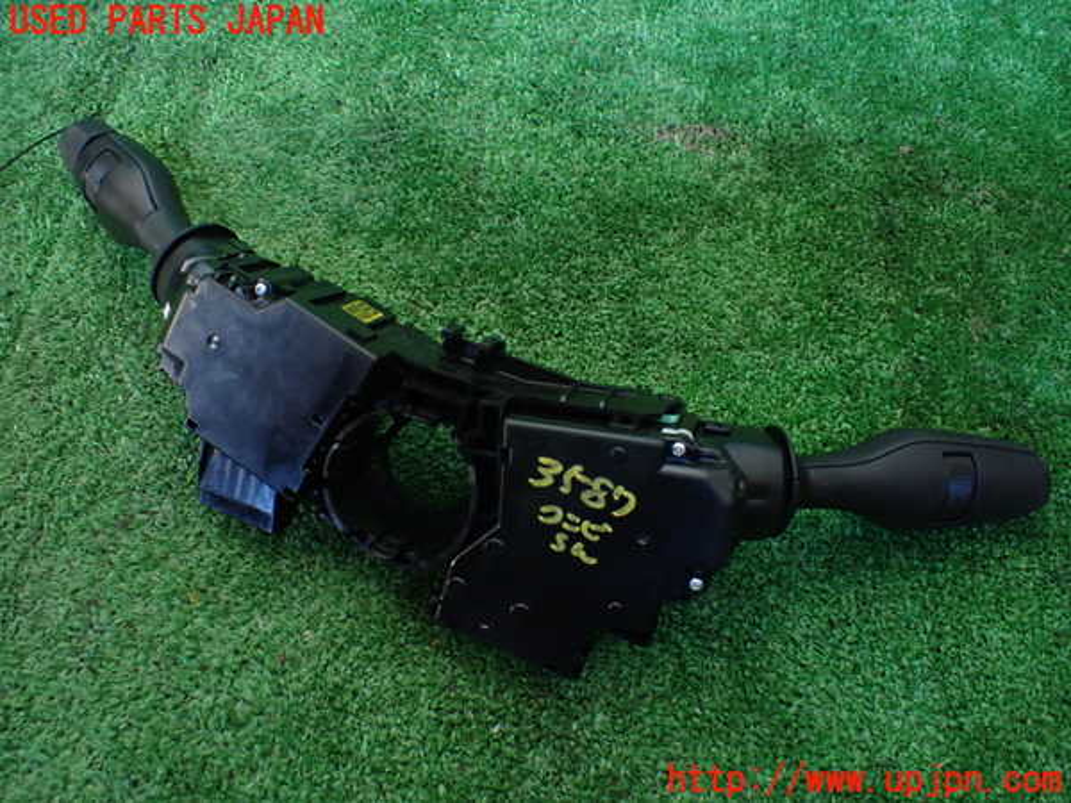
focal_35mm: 30
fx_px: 928
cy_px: 402
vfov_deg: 46.8
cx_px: 536
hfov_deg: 60.0
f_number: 2.3
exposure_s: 1/60
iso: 800
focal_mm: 5.4
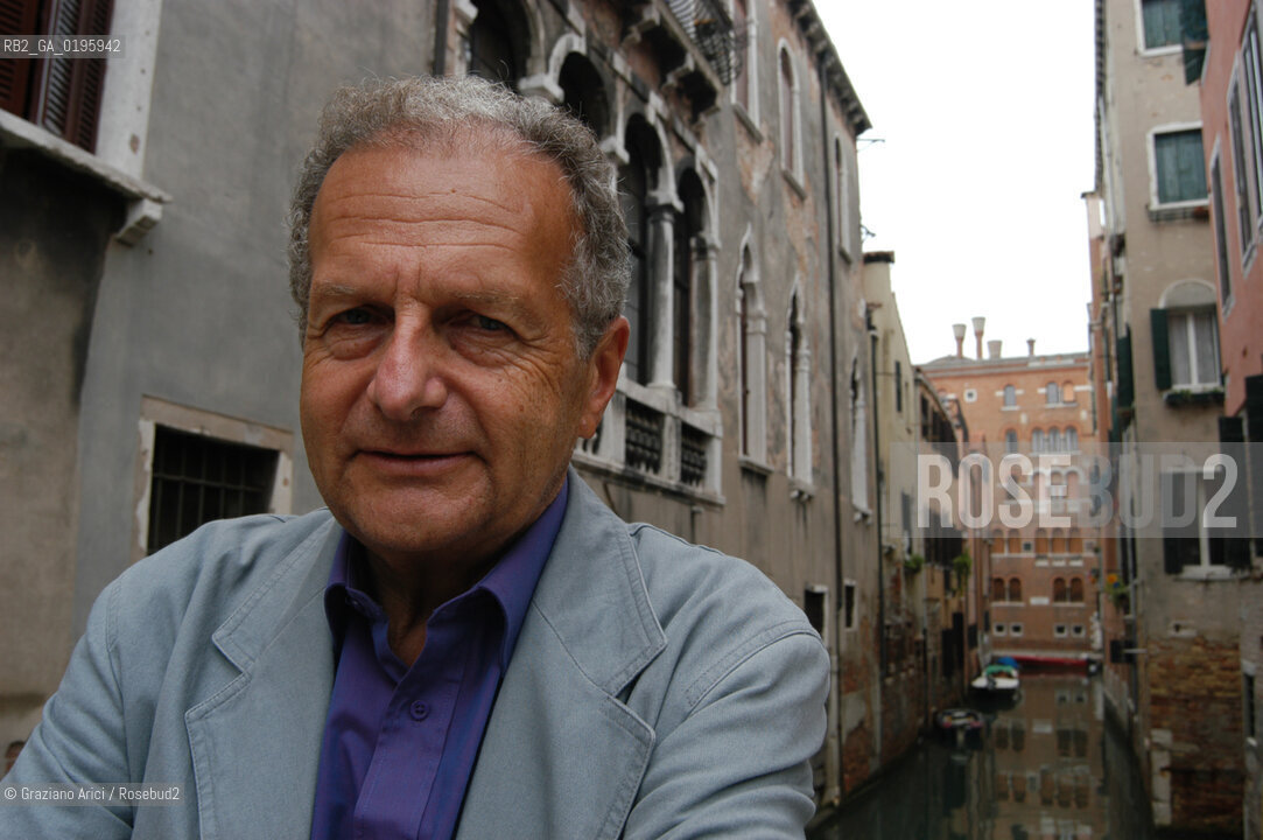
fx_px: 1104
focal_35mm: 32
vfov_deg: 41.6
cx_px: 632
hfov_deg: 59.5
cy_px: 420
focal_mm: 21
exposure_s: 1/100
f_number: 7.1
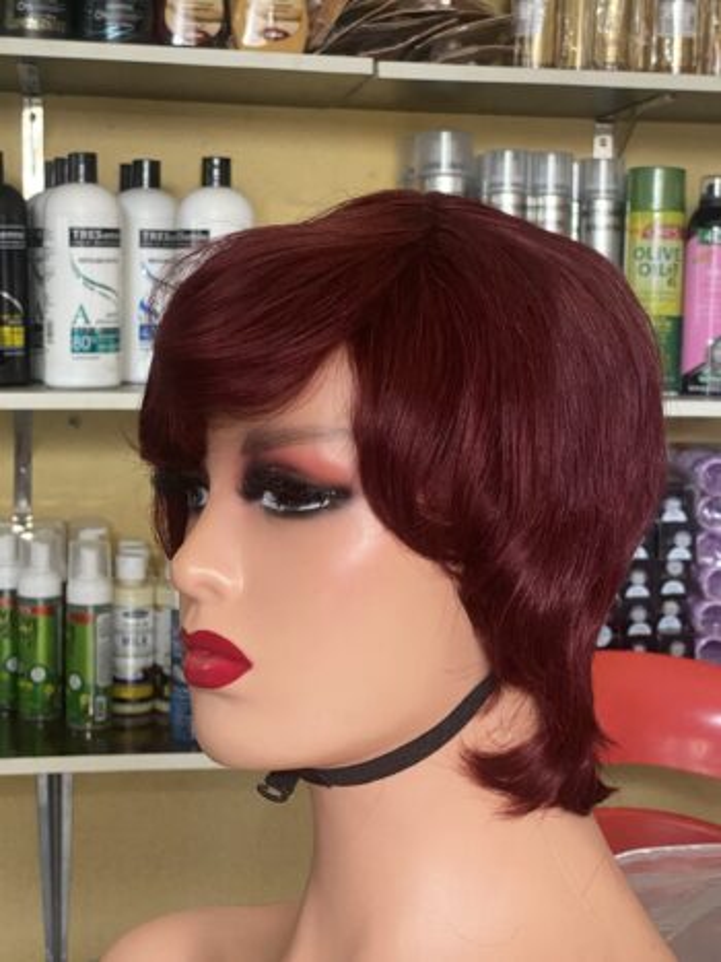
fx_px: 1445
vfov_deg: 36.8
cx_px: 360
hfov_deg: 28.0
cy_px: 481
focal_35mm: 52
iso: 250
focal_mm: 6
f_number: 2
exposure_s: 1/89
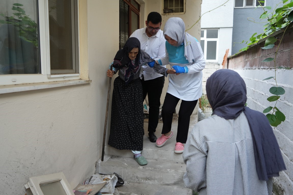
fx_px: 252
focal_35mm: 31
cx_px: 146
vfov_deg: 42.3
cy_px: 98
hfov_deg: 60.3
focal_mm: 31
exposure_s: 1/200
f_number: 4
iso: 1000
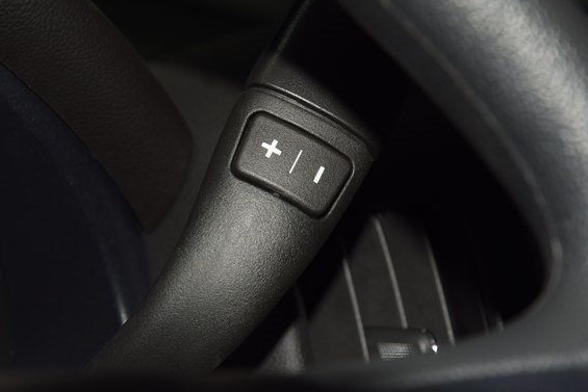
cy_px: 175
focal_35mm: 119
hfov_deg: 17.2
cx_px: 290
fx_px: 1944
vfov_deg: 11.5
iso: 100
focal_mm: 70
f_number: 8
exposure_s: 1/125
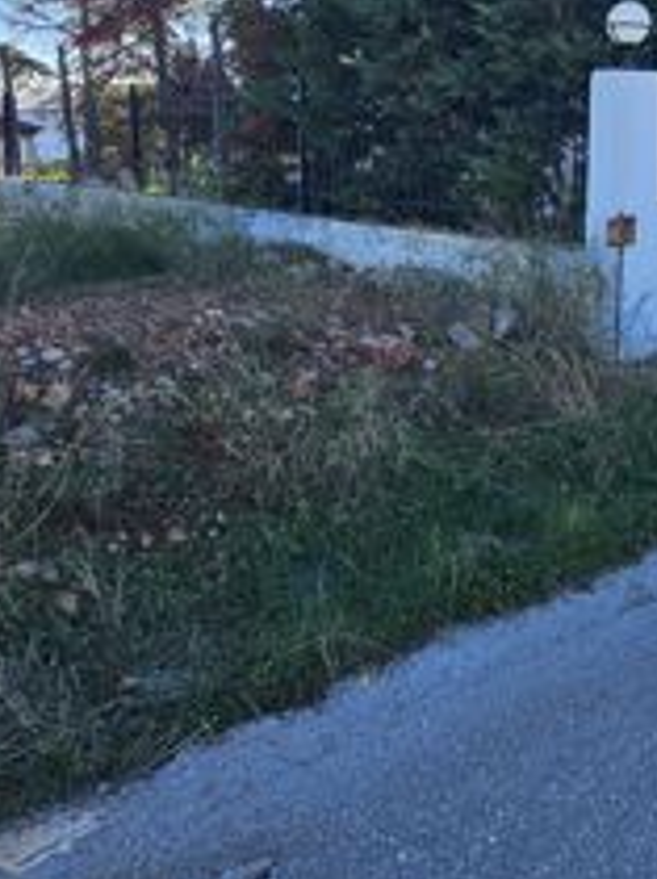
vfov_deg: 53.3
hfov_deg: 41.1
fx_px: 837
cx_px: 521
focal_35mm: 33
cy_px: 239
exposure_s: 1/981
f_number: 2.2
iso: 50
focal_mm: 2.2
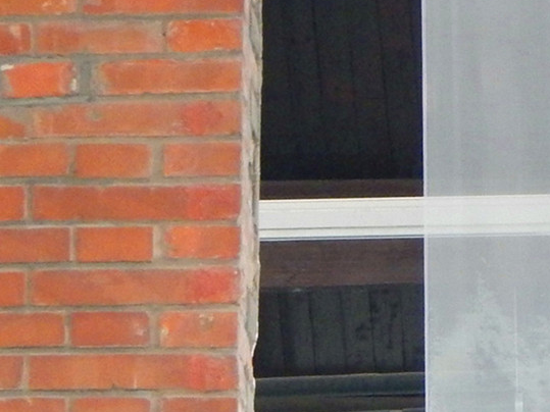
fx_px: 5544
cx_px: 824
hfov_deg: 5.6
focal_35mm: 349
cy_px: 72
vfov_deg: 4.3
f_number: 4.4
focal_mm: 16.6
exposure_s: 1/25
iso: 400
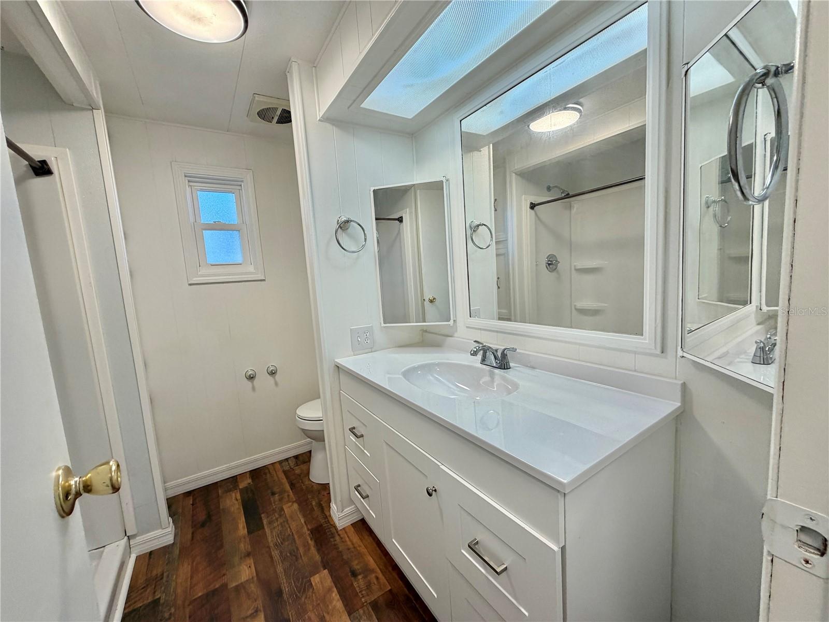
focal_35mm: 14
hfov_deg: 102.1
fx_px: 335
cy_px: 311
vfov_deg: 85.7
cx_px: 414
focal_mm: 2.22
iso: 125
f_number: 2.2
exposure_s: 1/120
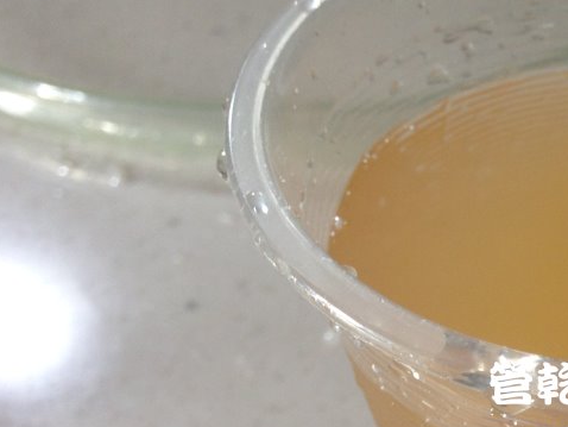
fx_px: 1133
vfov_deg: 21.1
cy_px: 332
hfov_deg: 26.8
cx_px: 549
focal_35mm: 69
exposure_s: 1/20
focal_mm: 4.12
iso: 80
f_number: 2.4
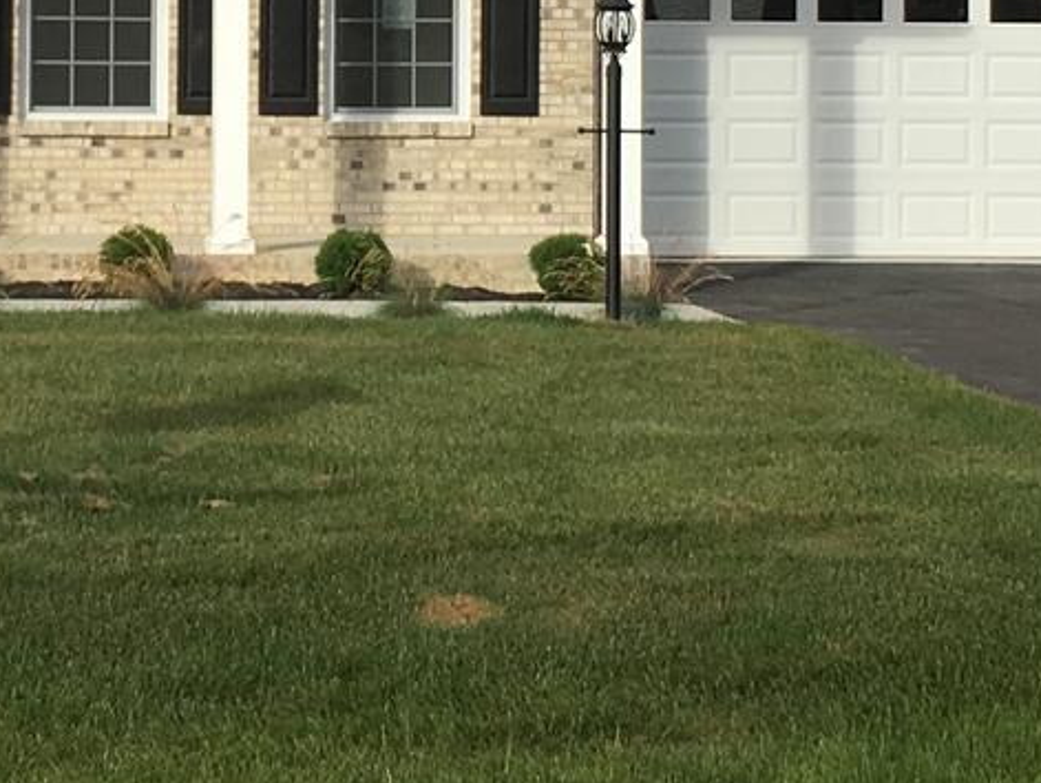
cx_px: 80
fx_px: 3792
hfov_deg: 15.4
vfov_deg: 11.7
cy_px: 27
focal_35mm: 126
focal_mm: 4.15
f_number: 2.2
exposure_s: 1/1026
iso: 25
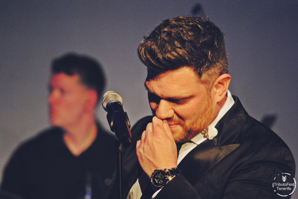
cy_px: 100
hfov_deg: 4.6
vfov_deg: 3.1
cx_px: 149
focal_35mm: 450
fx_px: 3729
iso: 1600
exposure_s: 1/40
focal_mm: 300
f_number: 5.6
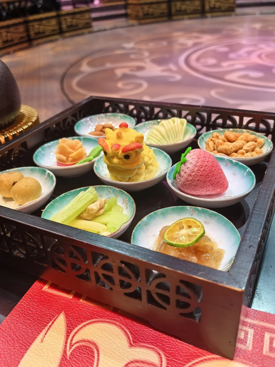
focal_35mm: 30
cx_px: 138
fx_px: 318
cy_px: 184
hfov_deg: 46.8
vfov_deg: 60.0
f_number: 2
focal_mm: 6.98
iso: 200
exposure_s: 1/50
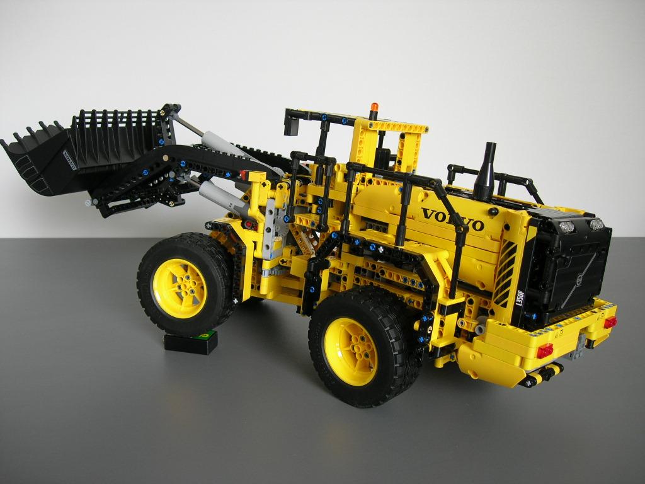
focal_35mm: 38
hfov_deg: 49.0
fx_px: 708
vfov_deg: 37.7
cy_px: 242
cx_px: 322
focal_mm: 7.8
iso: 64
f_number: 2.8
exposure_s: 1/49.8
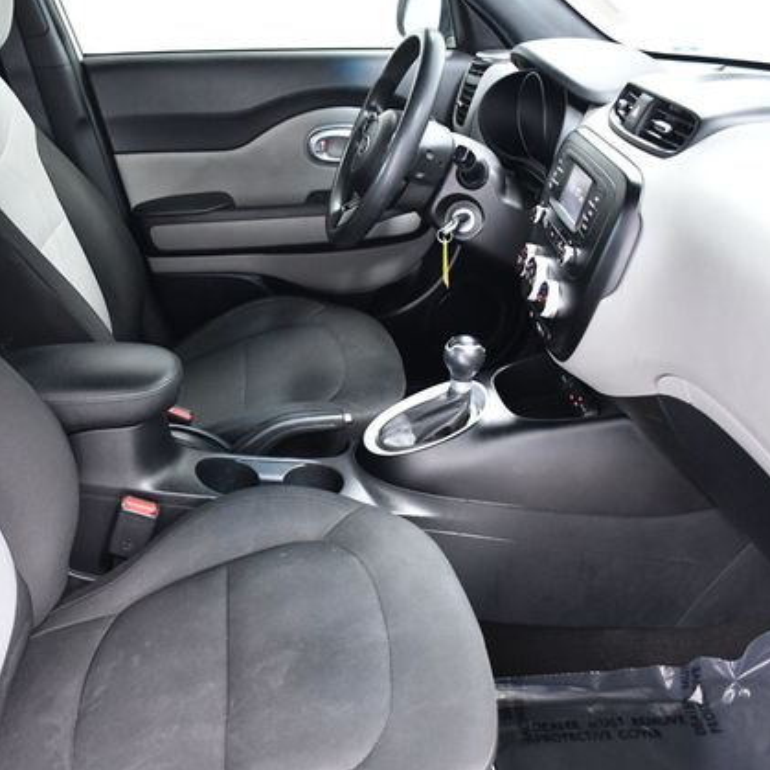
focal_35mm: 35
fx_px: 881
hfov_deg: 46.8
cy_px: 384
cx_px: 292
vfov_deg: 47.2
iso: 2500
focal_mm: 18
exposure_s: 1/60
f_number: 4
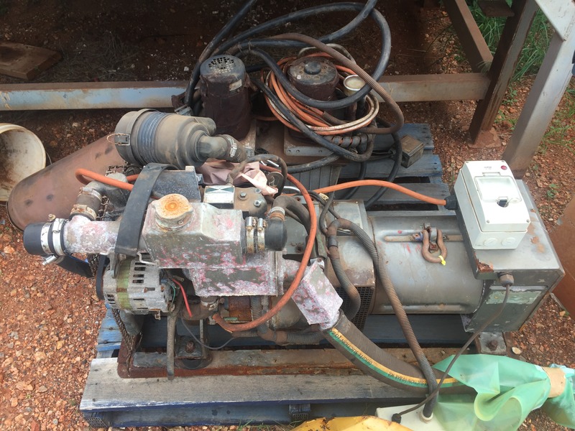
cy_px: 216
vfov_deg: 48.2
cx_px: 288
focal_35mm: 29
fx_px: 482
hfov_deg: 61.7
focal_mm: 4.15
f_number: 2.2
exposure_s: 1/153
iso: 32
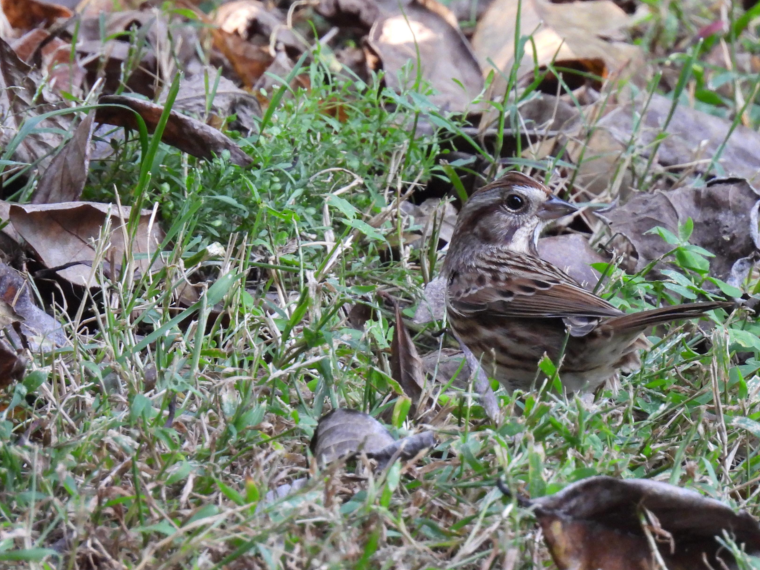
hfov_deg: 1.2
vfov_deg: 0.9
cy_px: 224
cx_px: 477
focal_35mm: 1712
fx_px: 37584
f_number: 6.3
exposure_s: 1/60
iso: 720
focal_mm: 214
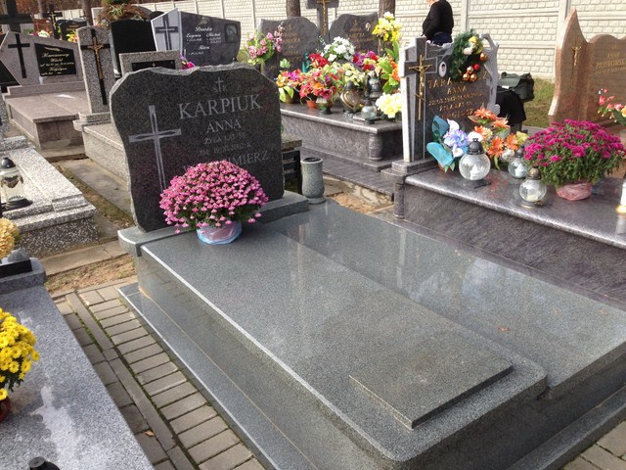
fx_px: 597
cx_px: 313
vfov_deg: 42.9
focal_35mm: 33
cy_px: 235
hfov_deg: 55.4
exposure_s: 1/230
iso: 50
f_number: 2.4
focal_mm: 4.12
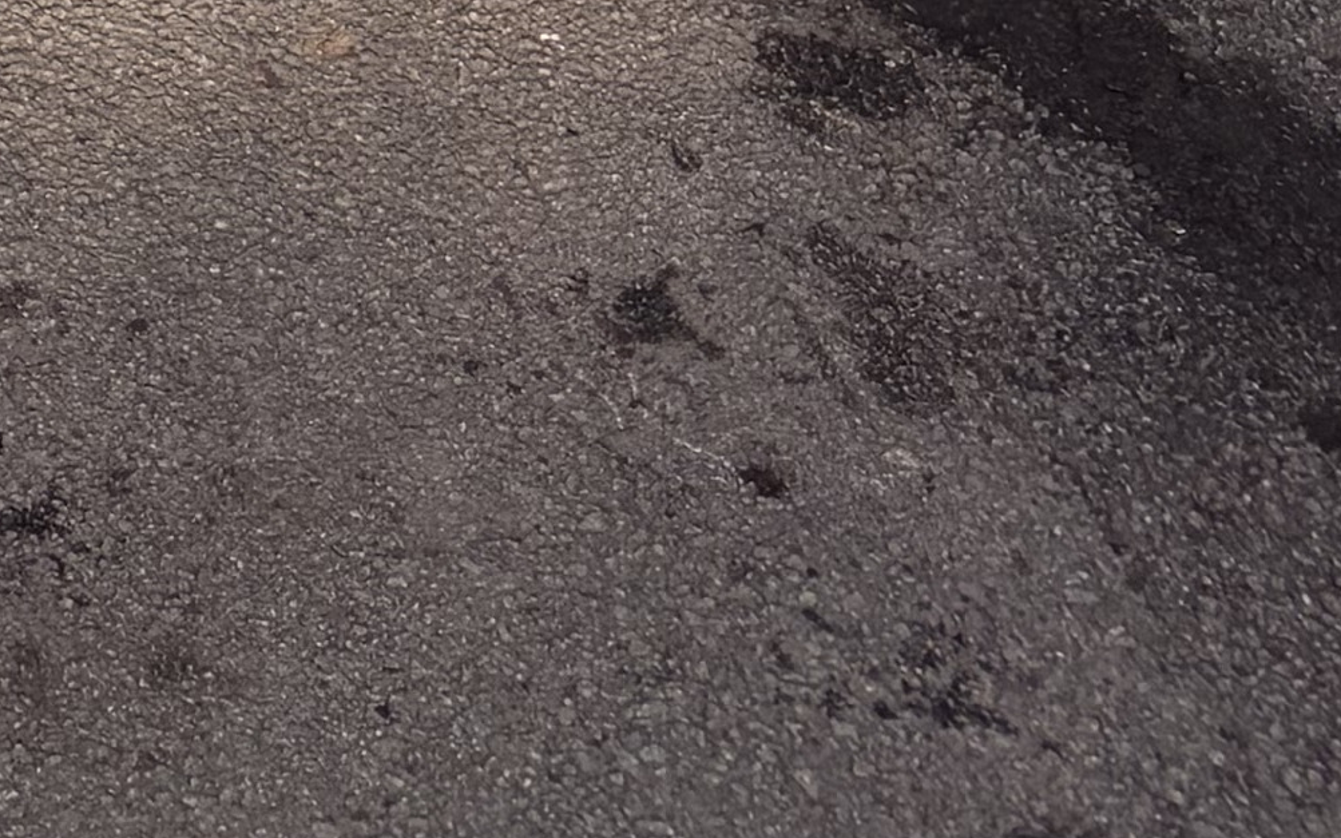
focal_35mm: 157
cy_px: -2749
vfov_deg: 6.4
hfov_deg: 11.9
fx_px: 5738
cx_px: -1300
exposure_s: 1/559
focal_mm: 5.96
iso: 50
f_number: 1.6
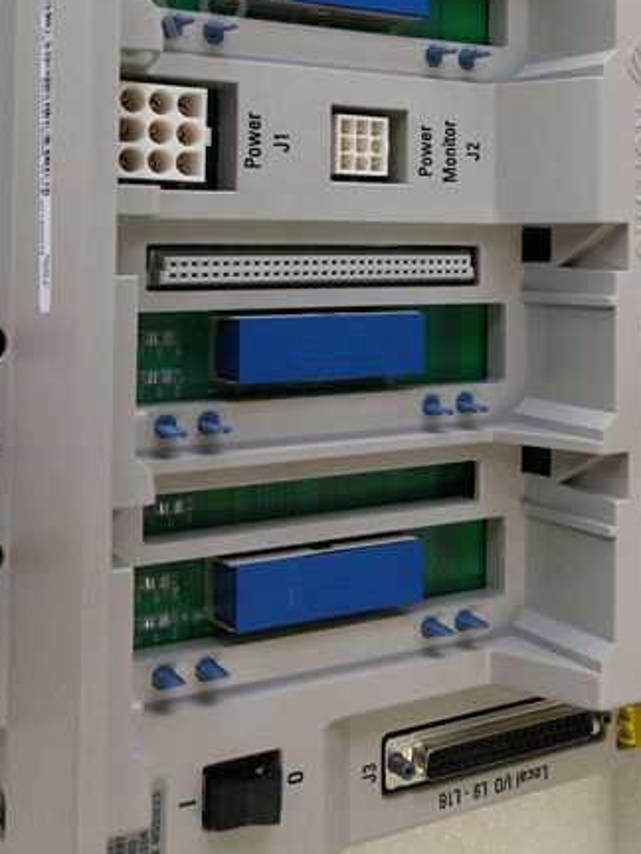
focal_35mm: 50
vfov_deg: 37.1
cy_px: 194
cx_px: 421
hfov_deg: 28.9
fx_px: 1234
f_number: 1.8
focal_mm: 3.95
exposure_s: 1/100
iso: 100
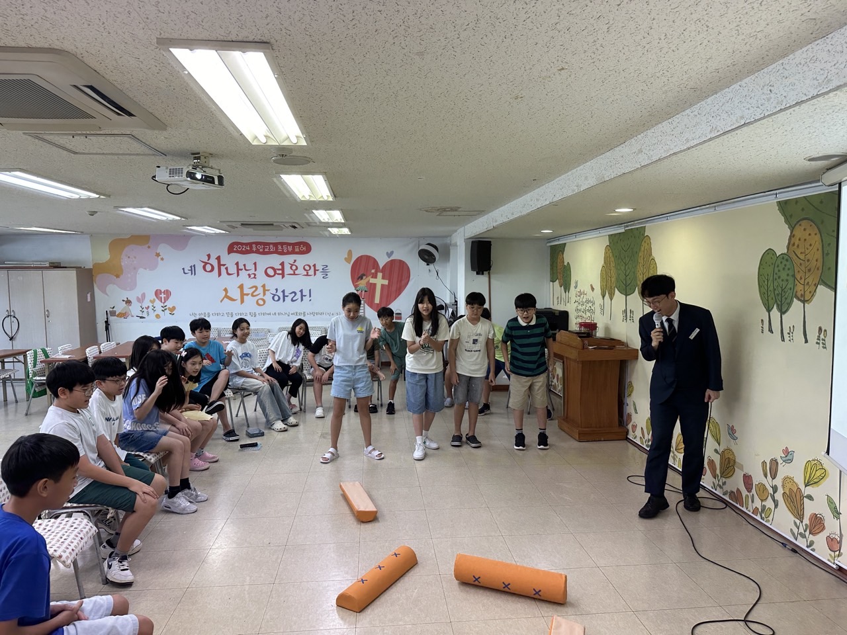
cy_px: 318
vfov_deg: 56.8
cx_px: 424
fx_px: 587
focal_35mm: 24
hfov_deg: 71.6
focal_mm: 6.86
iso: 125
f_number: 1.78
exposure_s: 1/120
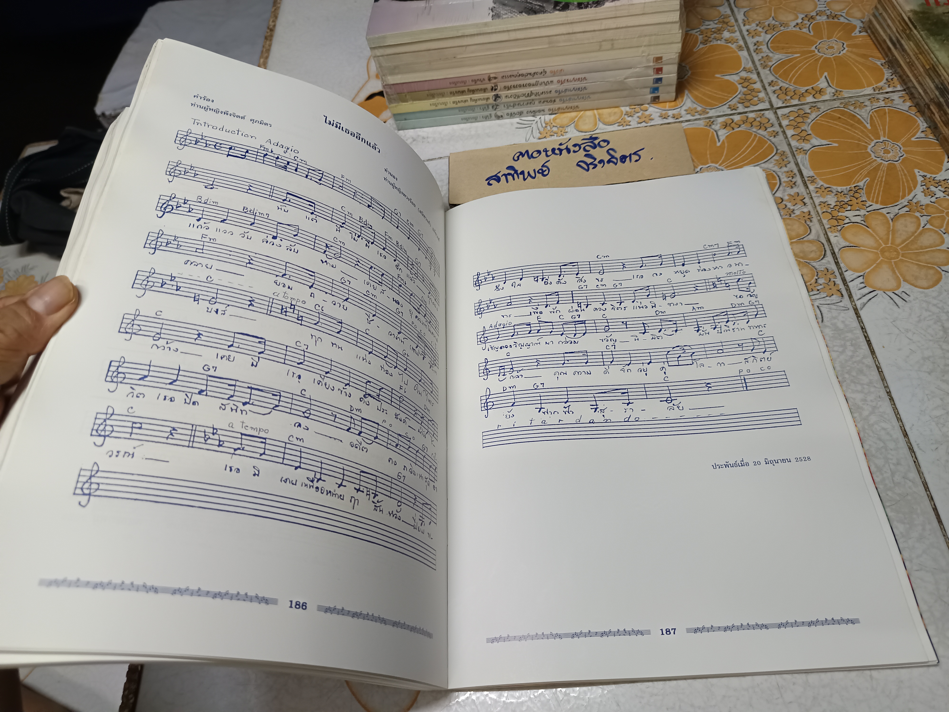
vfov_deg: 56.8
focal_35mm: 24
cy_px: 356
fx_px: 658
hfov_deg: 71.6
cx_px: 474
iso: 948
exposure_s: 1/50
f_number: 1.7
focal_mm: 5.31
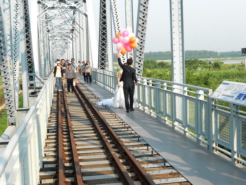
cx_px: 123
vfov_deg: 22.3
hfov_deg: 29.4
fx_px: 469
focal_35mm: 66
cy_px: 92
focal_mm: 11.6
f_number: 5.3
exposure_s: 1/320
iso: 80
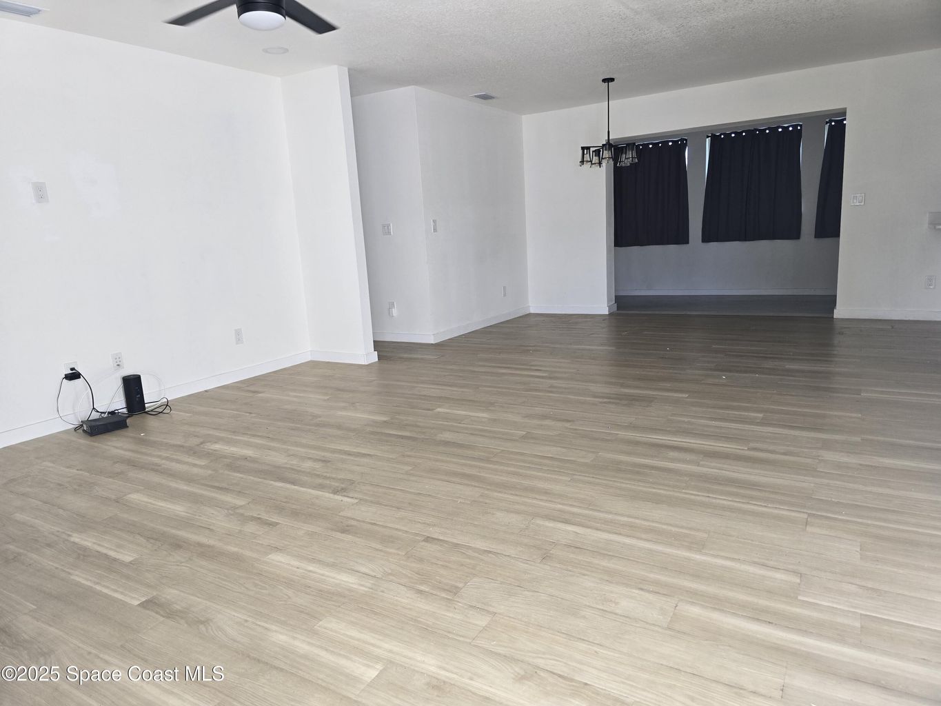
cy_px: 353
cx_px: 470
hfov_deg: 73.9
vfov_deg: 58.9
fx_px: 625
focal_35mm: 23
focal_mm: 6.3
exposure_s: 1/180
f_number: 1.7
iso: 80
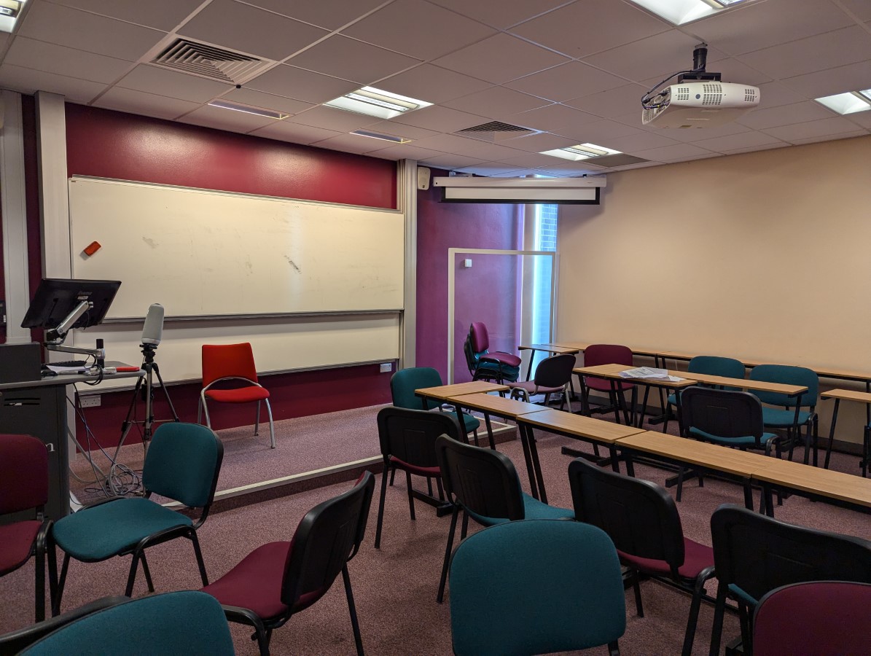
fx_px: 605
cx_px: 436
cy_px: 328
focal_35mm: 24
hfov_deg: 71.5
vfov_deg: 56.9
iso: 72
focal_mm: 6.81
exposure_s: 1/50
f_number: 1.85
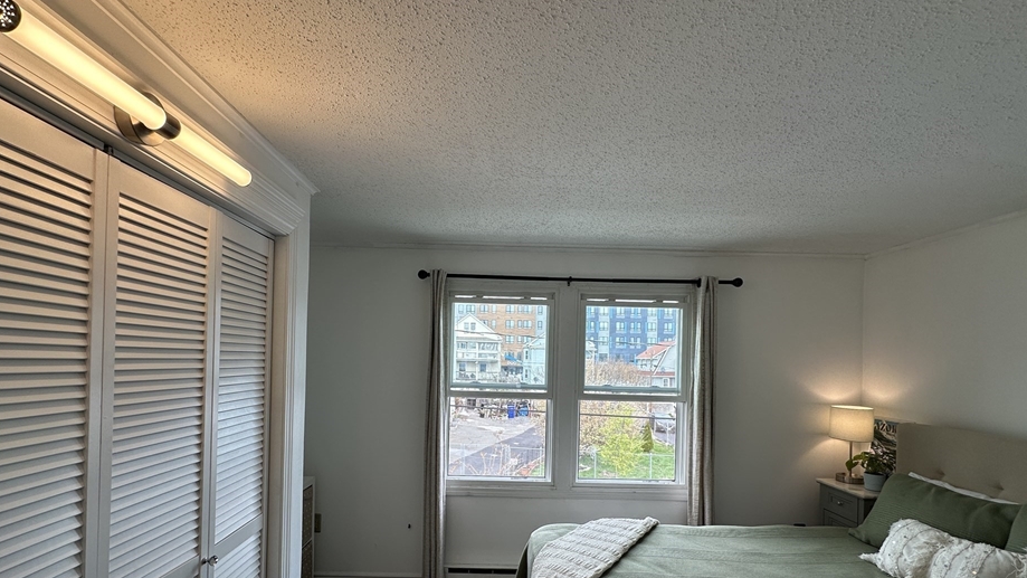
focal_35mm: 17
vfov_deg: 63.1
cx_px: 504
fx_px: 463
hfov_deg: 95.9
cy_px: 360
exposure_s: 1/173
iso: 40
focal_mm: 2.22
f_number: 2.2
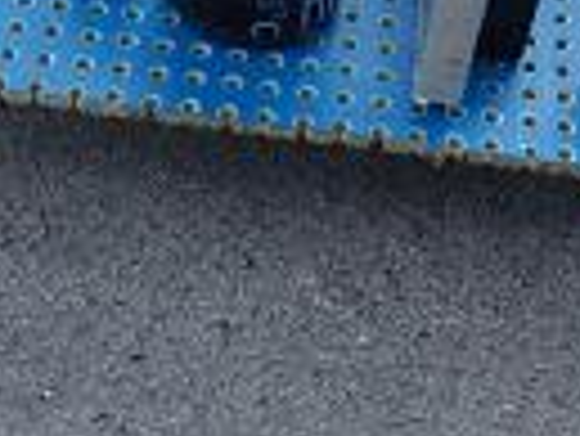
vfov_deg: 16.9
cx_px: 384
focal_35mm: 86
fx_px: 1442
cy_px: 40
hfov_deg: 22.6
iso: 64
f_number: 3.2
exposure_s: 1/200
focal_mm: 5
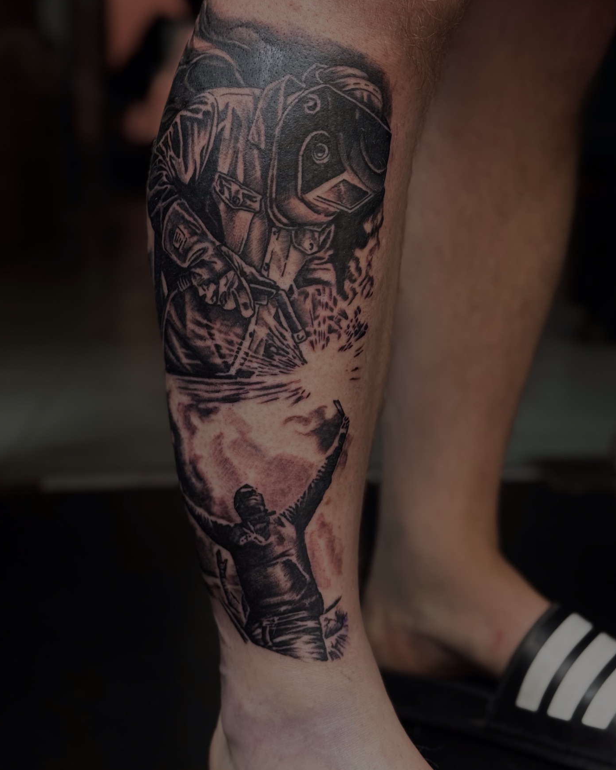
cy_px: 332
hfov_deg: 28.1
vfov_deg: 34.7
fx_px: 1231
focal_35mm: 54
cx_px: 293
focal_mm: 6.76
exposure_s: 1/98
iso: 100
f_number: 1.78
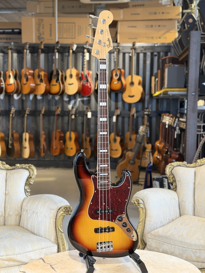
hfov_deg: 30.3
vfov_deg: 39.7
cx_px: 102
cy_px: 136
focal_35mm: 48
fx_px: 379
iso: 250
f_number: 1.78
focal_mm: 6.76
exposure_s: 1/33
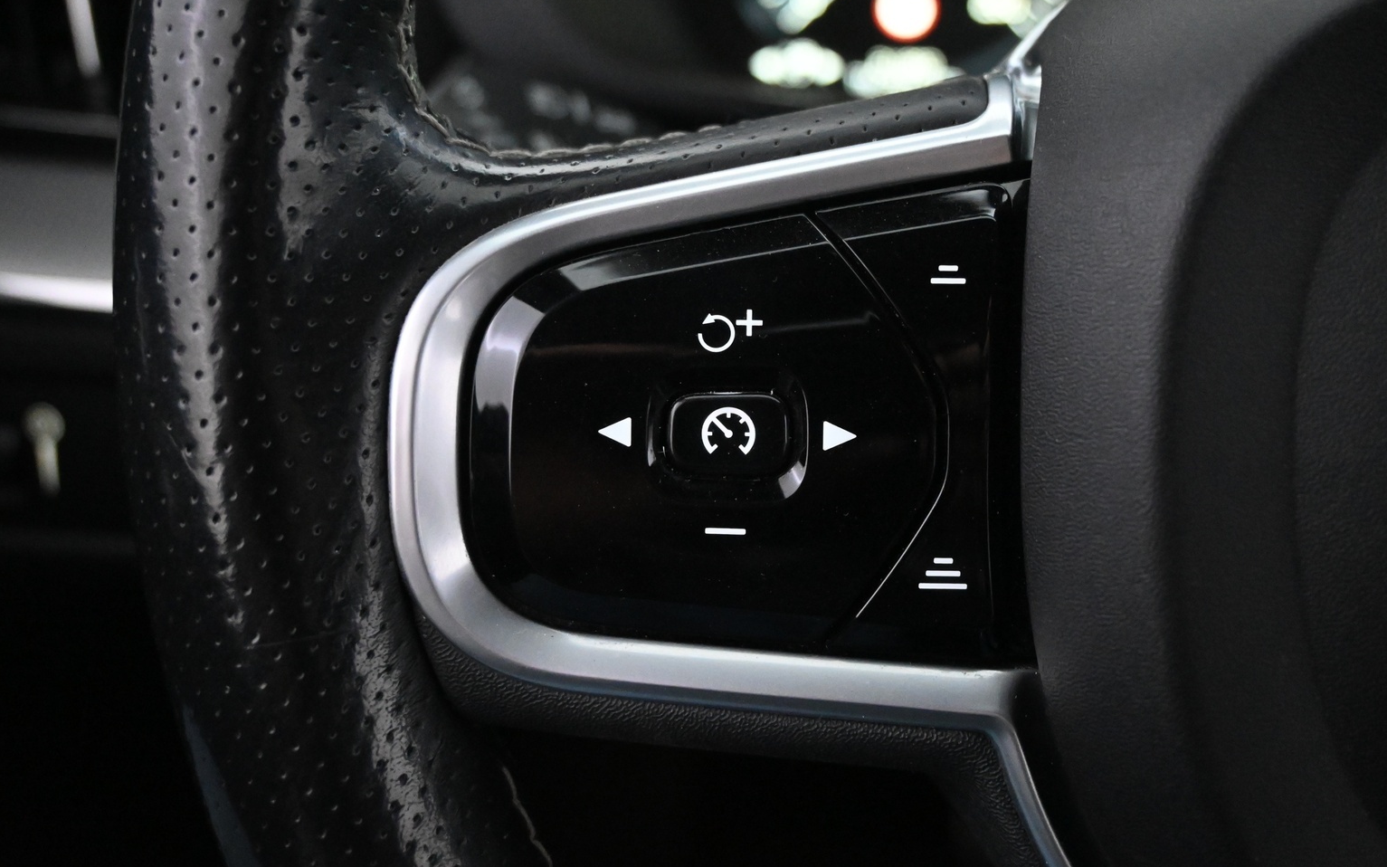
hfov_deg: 47.2
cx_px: 730
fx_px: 1588
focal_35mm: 42
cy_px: 420
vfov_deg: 30.5
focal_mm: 26
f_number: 4.5
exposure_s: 1/40
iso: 7200
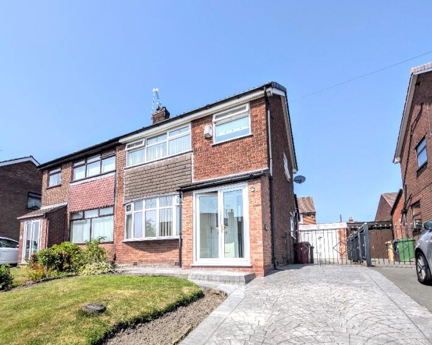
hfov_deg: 89.1
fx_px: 217
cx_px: 185
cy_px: 232
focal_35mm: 17
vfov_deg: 74.4
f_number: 1.7
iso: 48
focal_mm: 2.02
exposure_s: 1/3774
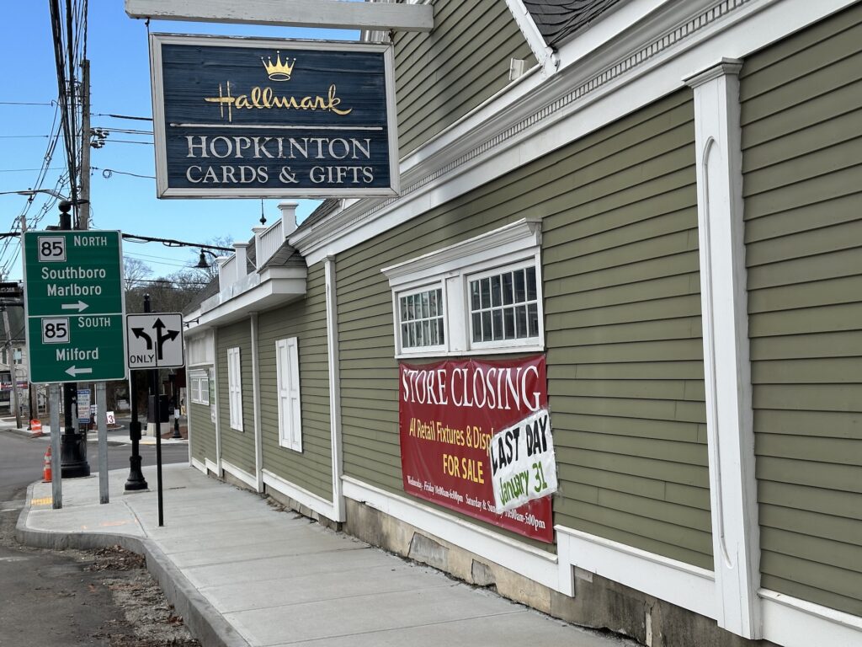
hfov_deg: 39.7
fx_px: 1195
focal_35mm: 48
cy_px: 324
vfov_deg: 30.3
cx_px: 431
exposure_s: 1/2358
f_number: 1.78
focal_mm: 6.86
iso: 64
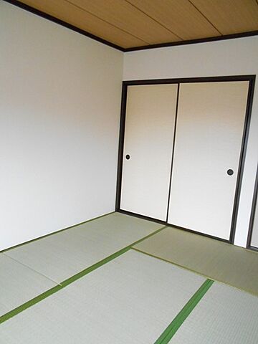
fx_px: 258
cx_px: 129
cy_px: 172
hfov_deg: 53.1
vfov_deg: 67.3
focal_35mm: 26
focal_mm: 4.6
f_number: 3.2
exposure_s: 1/250
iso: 800
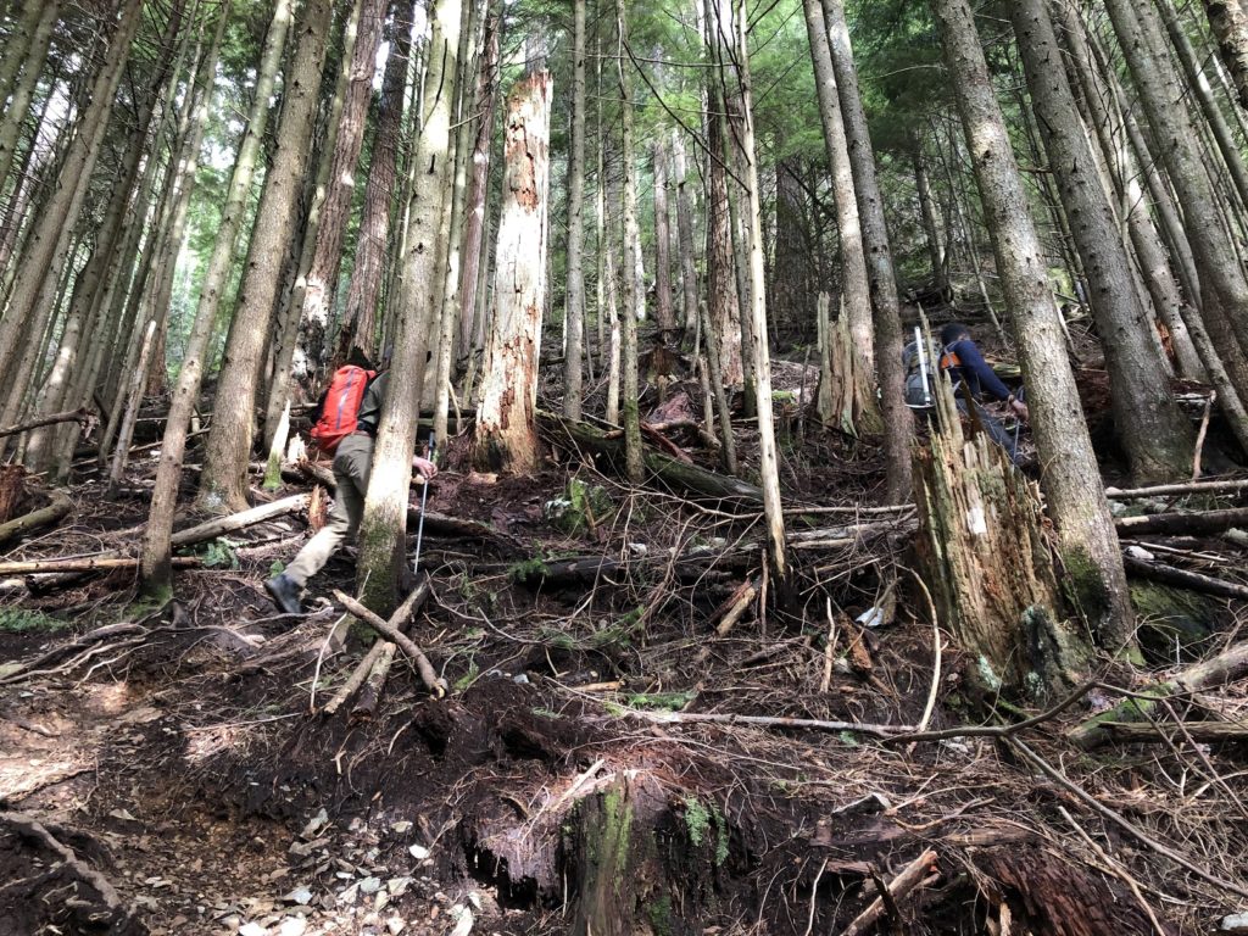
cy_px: 468
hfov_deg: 63.4
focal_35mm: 28
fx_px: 1009
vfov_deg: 49.7
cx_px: 624
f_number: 1.8
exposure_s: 1/17
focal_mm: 3.99
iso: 40
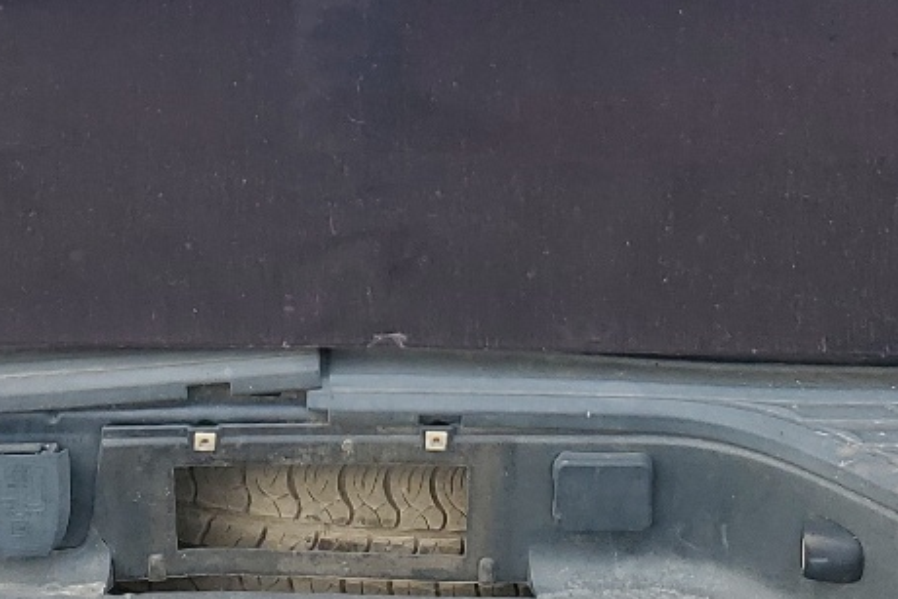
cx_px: 347
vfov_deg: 14.3
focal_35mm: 94
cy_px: -27
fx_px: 2345
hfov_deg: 21.6
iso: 50
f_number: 1.5
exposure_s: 1/667
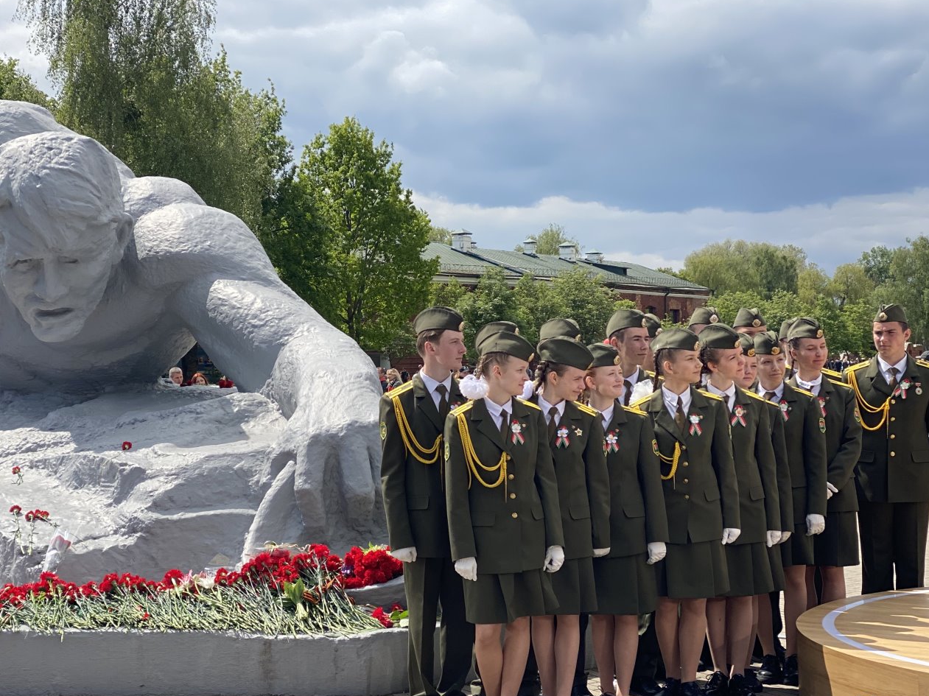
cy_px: 410
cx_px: 389
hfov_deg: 29.3
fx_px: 1771
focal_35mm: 66
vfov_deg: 22.2
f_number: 2
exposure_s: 1/1410
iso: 20
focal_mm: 6
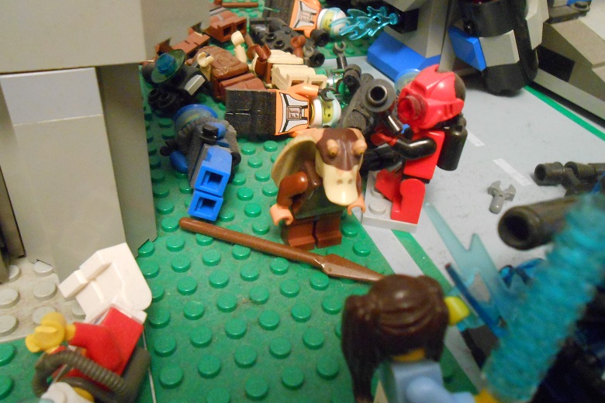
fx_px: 538
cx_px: 298
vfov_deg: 41.0
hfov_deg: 58.7
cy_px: 176
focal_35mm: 32
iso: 800
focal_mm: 5.3
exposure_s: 1/2
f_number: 3.8
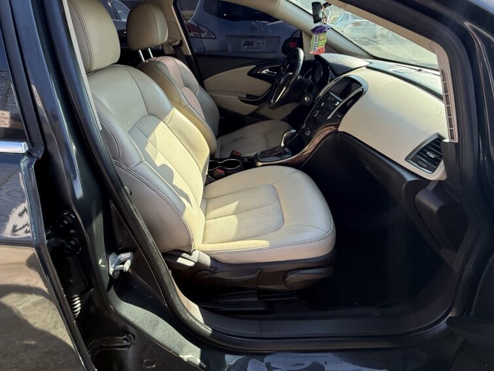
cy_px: 149
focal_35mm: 19
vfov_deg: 68.0
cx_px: 246
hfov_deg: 84.7
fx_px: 271
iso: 64
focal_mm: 2.22
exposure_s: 1/430
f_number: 2.2
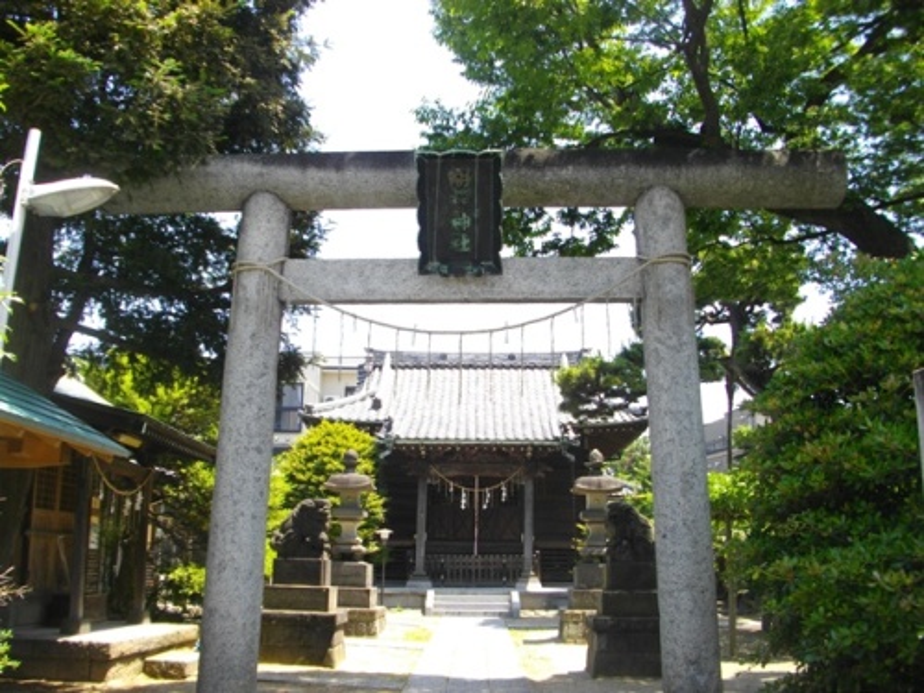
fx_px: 854
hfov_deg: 56.8
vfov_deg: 44.2
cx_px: 462
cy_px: 346
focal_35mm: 32
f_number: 2.9
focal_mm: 5.7
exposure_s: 1/320
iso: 100
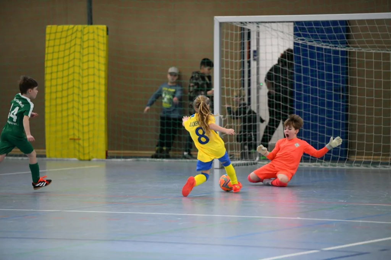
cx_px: 196
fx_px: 2171
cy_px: 130
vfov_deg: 6.9
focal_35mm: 200
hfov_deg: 10.3
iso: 8000
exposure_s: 1/1250
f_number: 2.8
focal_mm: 200
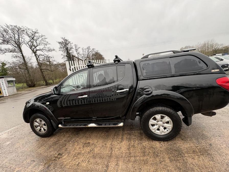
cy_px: 86
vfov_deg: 85.7
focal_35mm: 14
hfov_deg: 102.1
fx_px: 93
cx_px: 114
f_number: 2.2
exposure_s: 1/99
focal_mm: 2.22
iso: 160
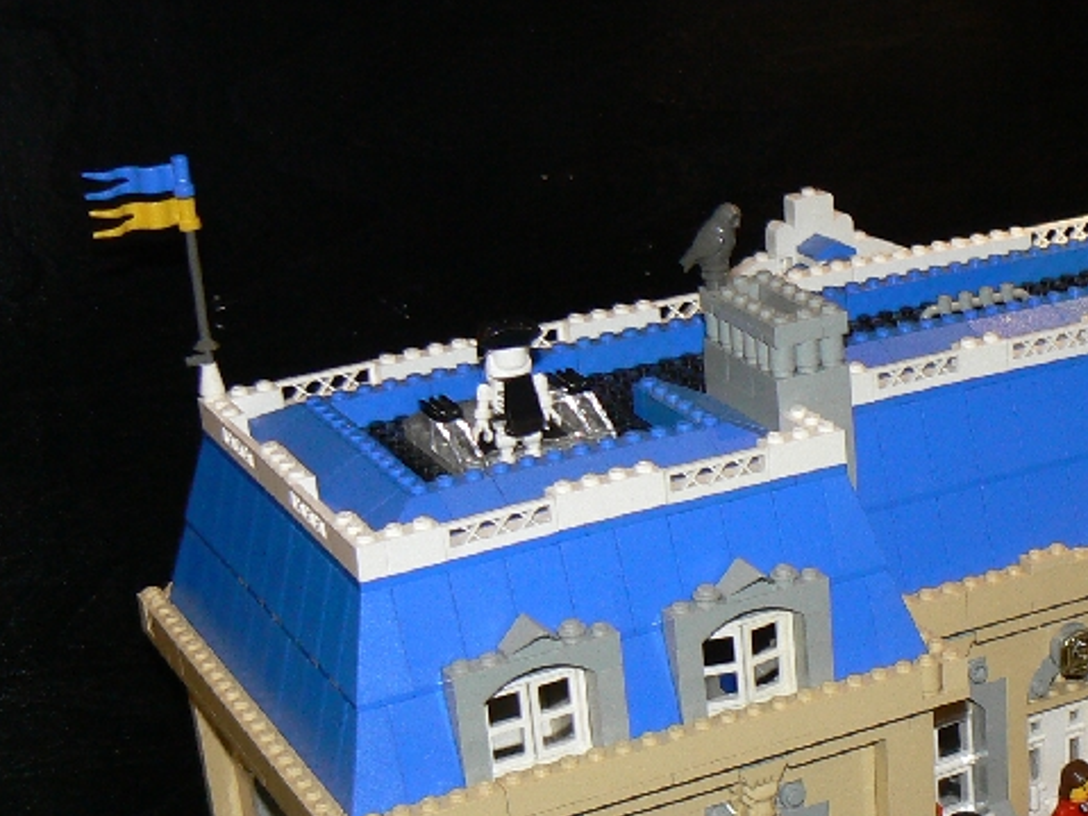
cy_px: 718
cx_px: 915
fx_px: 2420
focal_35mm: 77
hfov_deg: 24.8
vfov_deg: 18.8
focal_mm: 6
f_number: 2.8
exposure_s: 1/30
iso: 100
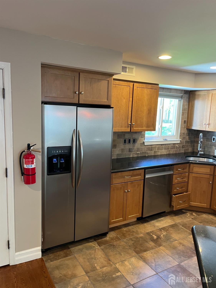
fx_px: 216
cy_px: 144
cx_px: 108
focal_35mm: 26
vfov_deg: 67.3
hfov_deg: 53.1
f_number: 1.6
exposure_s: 1/60
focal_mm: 5.1
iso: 250
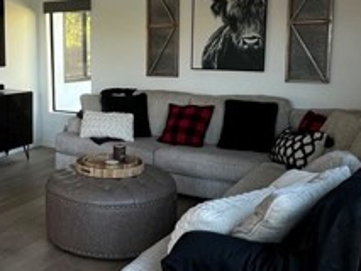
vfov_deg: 36.6
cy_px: 97
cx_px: 102
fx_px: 407
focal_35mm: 39
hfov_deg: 46.5
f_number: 1.8
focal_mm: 1.57
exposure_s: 1/120
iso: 250
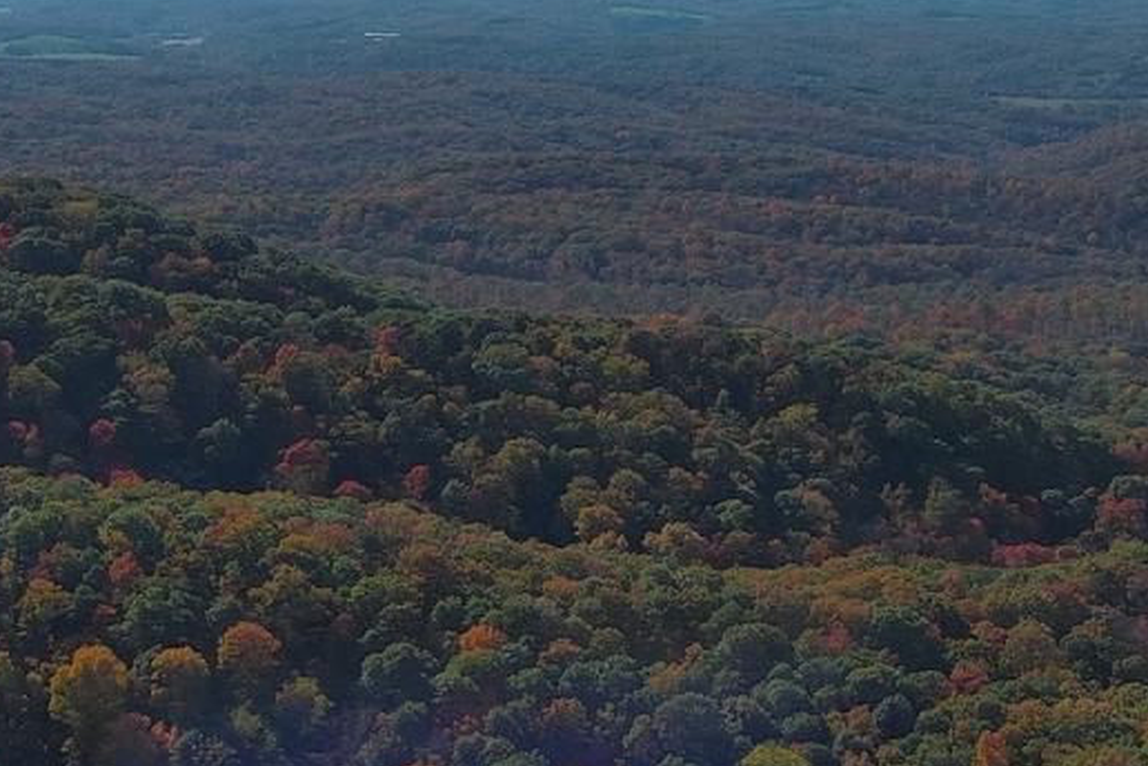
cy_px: -84
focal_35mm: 115
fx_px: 3667
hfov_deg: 17.8
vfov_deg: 11.7
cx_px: 650
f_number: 2.8
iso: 100
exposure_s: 1/2227
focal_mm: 10.57
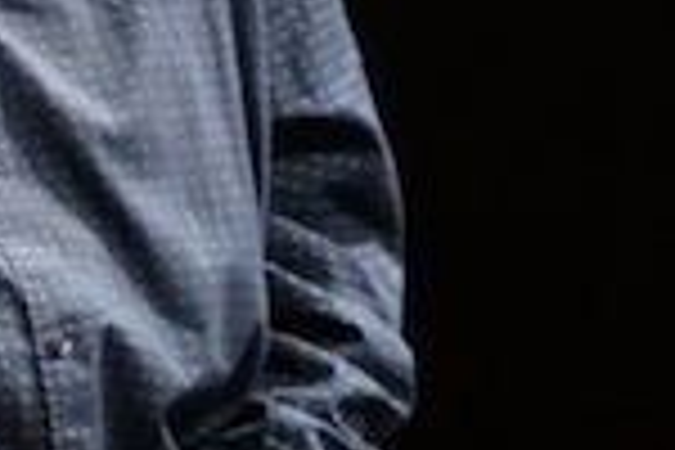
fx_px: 8193
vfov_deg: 3.1
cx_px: -968
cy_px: -243
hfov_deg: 4.6
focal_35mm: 437
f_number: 8
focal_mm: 82
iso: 16000
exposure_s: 1/160
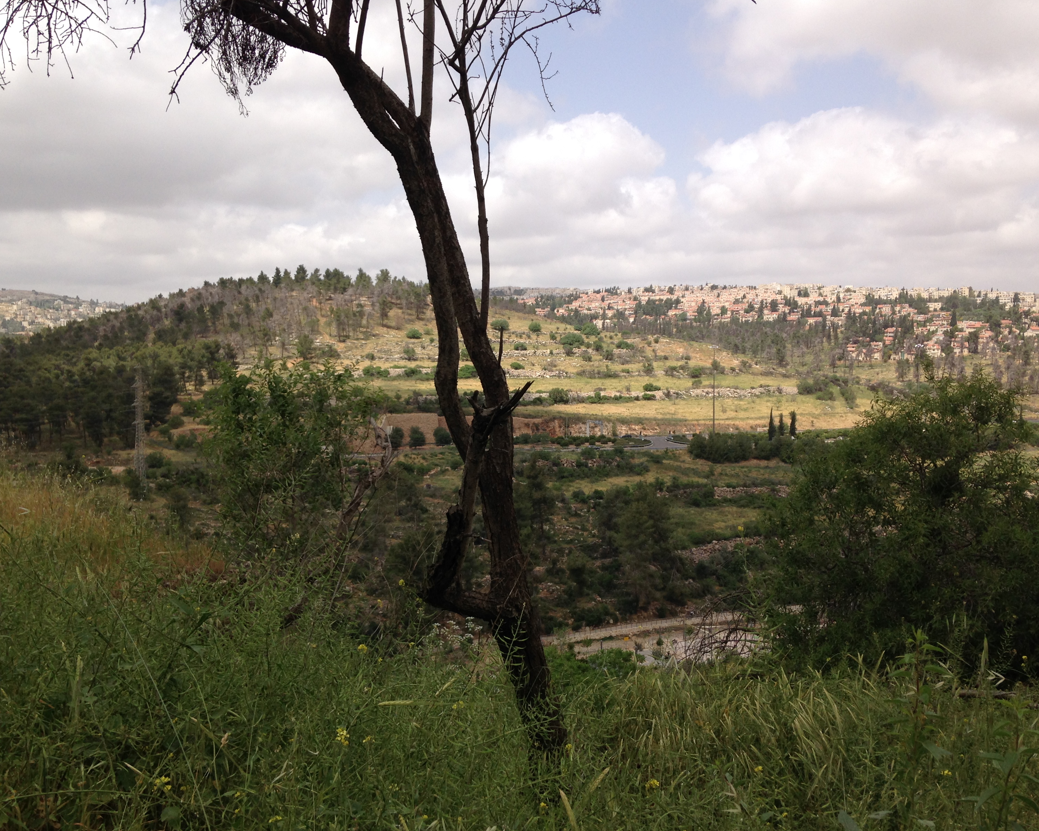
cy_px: 415
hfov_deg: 51.5
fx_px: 1076
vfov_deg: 42.2
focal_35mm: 35
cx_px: 524
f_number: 2.4
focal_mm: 4.12
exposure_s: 1/1695
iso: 50
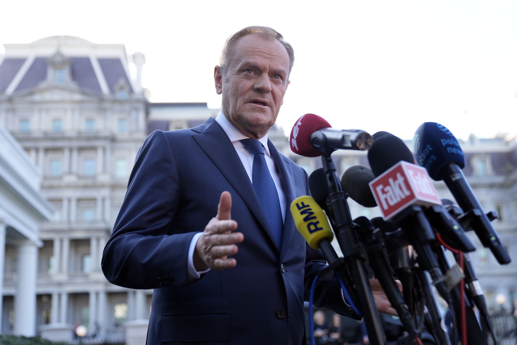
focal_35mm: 43
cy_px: 172
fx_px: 617
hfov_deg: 45.4
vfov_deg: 31.2
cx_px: 258
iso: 250
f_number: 2.8
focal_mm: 43
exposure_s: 1/640
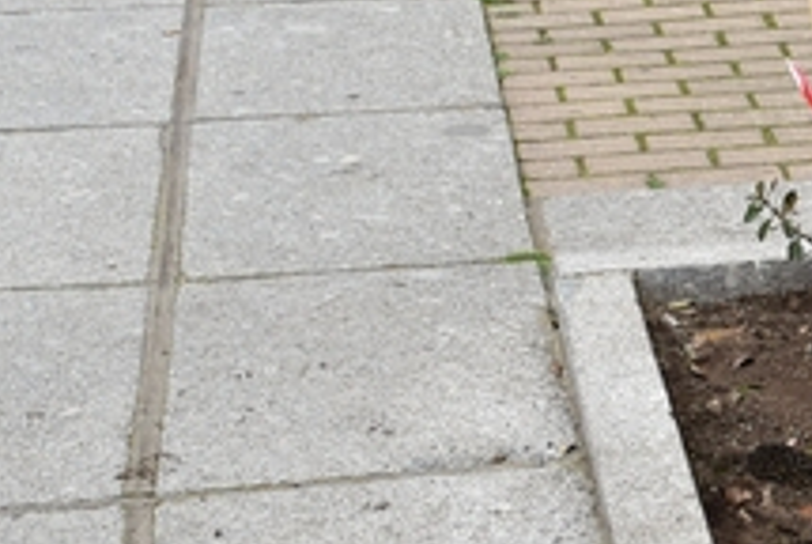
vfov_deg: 10.0
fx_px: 3117
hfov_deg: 13.7
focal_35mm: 138
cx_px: 1337
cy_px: 359
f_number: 3.5
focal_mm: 22
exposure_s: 1/250
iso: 100
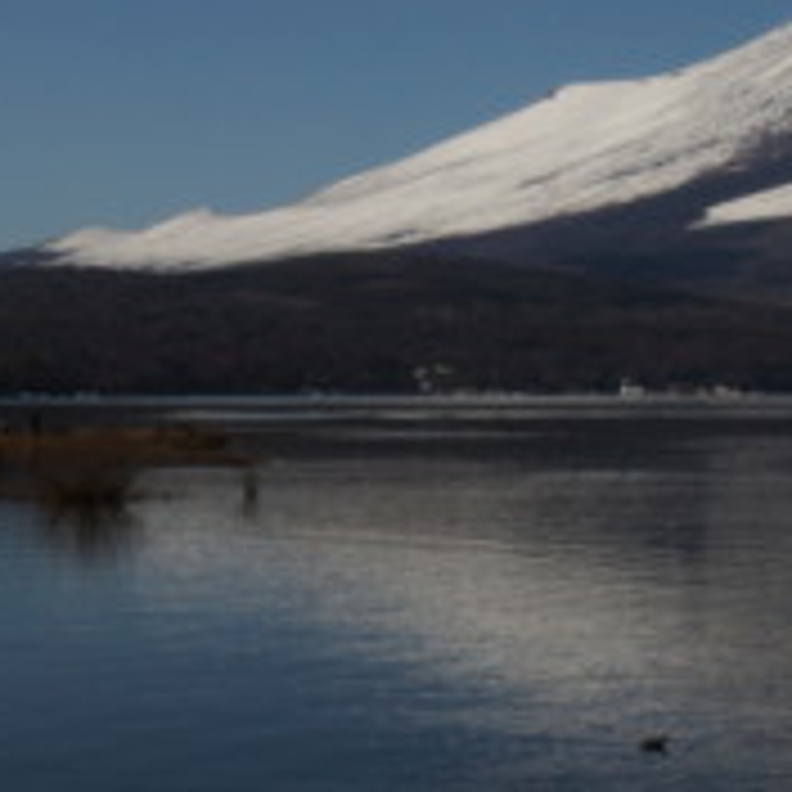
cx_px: 1053
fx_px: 2692
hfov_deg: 15.8
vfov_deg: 16.2
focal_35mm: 104
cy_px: -83
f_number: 22
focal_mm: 18
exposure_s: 1/250
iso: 200
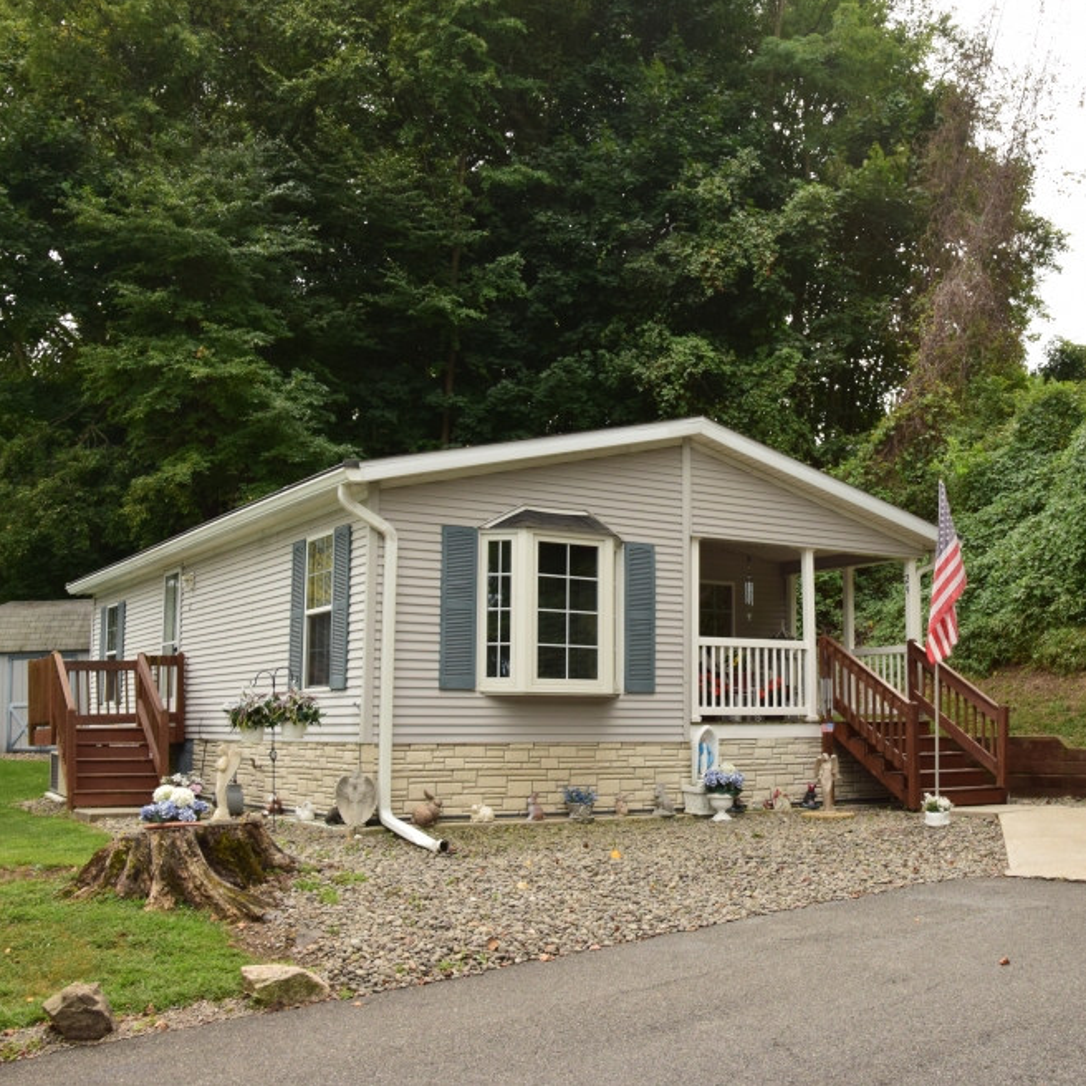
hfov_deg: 46.6
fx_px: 1242
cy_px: 536
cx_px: 707
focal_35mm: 35
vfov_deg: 47.2
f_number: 10
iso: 400
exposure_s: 1/60
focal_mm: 18
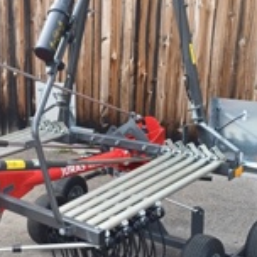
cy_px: 144
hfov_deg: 29.1
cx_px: 61
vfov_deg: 29.5
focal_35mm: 58
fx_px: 487
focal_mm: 4.65
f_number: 1.8
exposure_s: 1/190
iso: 50
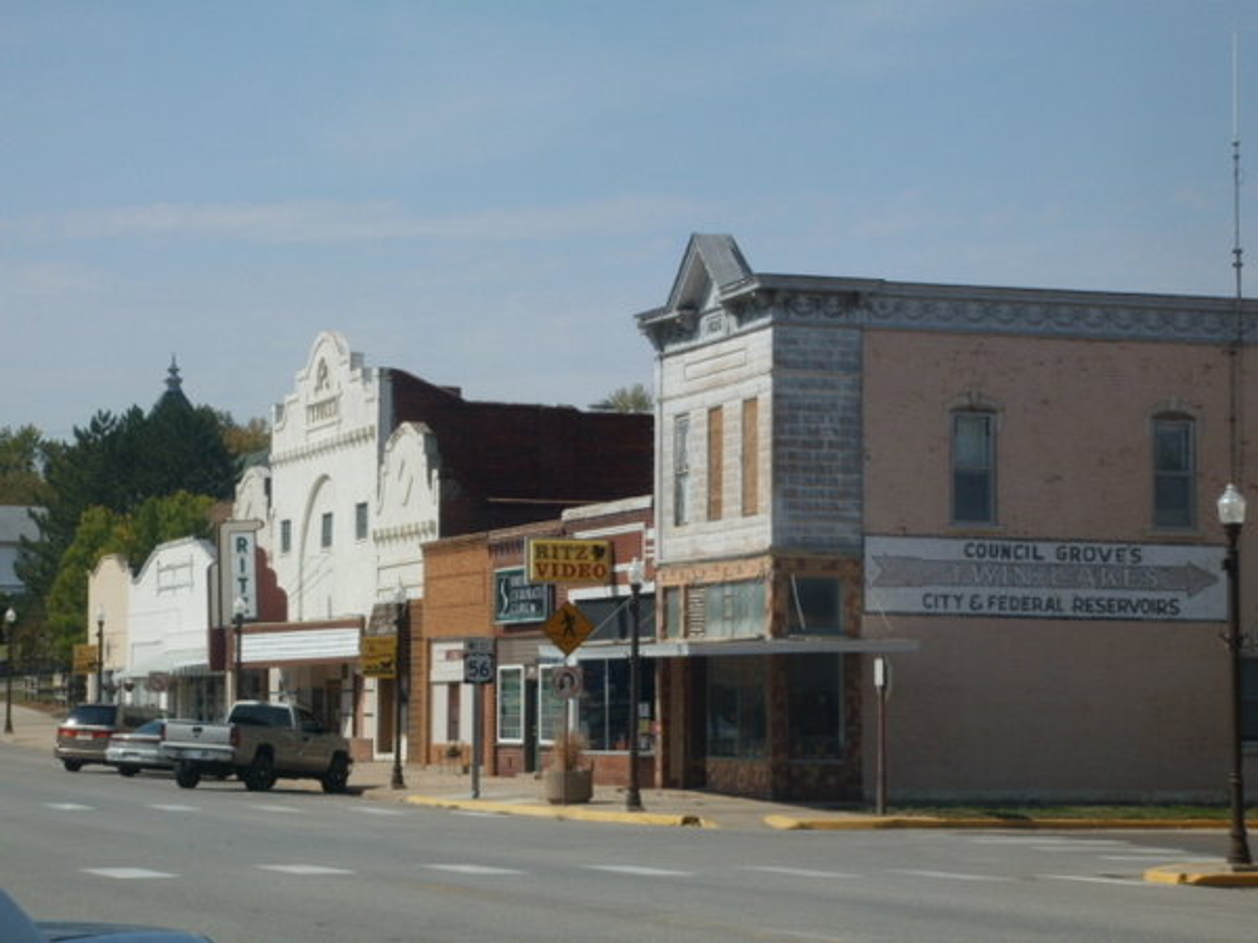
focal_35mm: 100
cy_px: 472
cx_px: 629
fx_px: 3634
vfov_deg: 14.8
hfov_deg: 19.6
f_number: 7.9
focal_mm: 17.4
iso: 100
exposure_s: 1/500
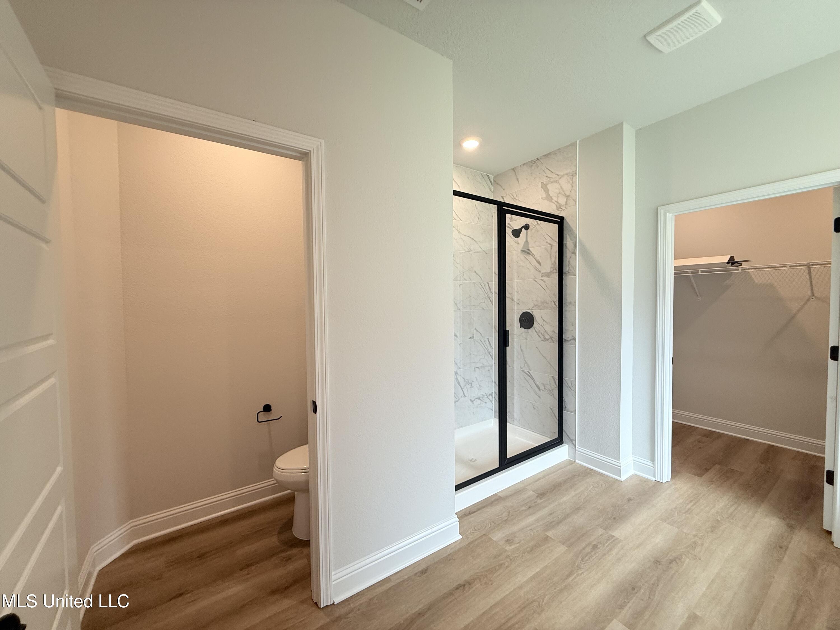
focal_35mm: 14
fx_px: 340
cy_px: 315
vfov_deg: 85.7
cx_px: 420
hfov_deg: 102.1
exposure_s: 1/120
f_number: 2.2
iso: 125
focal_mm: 2.22
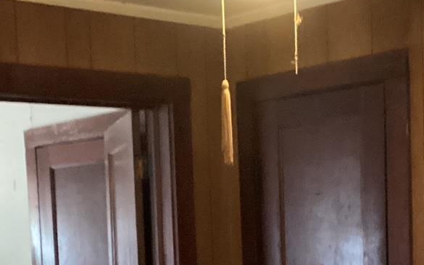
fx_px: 1063
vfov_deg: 13.8
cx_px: 185
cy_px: 320
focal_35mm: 92
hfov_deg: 22.5
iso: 640
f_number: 2.4
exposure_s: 1/17
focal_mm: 3.3
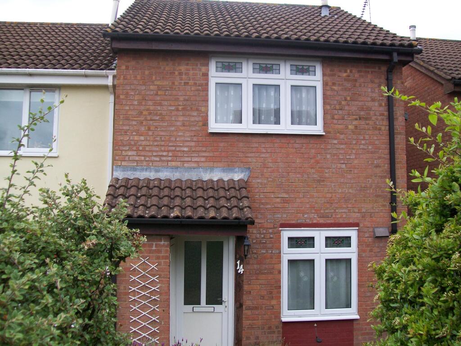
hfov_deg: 51.4
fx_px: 479
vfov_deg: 39.7
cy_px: 173
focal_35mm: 36
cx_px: 230
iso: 64
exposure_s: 1/250
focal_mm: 6
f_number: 2.7
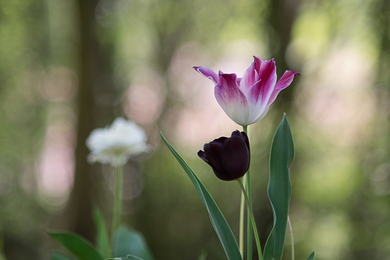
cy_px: 130
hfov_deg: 53.1
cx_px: 195
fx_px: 390
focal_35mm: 36
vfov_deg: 36.9
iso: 200
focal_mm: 24
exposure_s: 1/1000
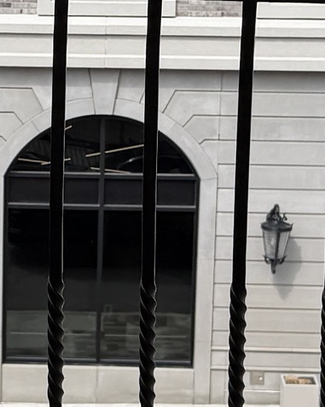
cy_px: 184
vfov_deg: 12.8
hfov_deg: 10.1
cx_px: 0
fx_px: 1817
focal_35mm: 151
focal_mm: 6.76
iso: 80
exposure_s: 1/2801
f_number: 1.78
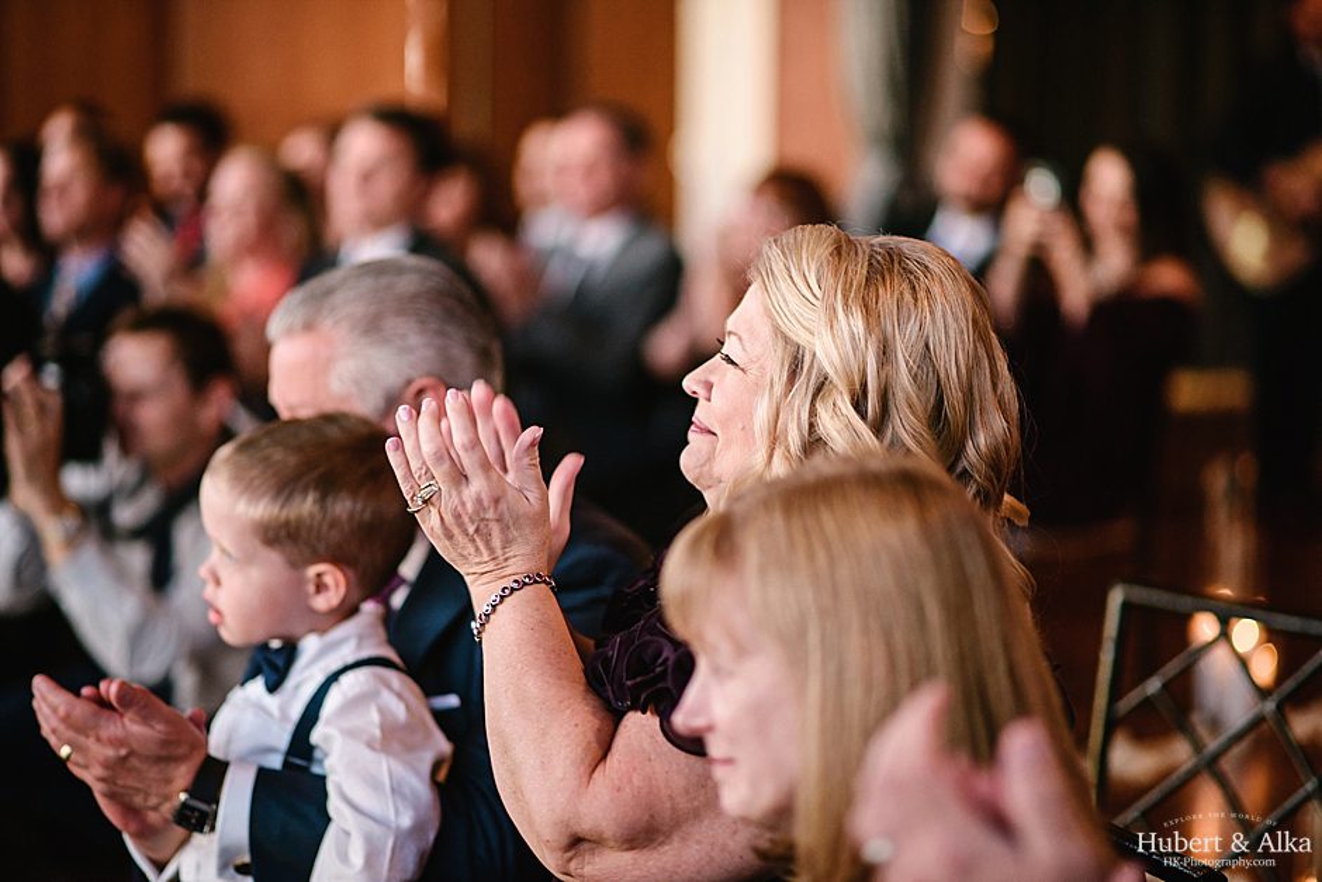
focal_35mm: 85
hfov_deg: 23.9
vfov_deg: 16.1
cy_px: 441
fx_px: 3122
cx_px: 661
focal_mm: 85
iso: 500
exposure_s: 1/80
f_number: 1.8
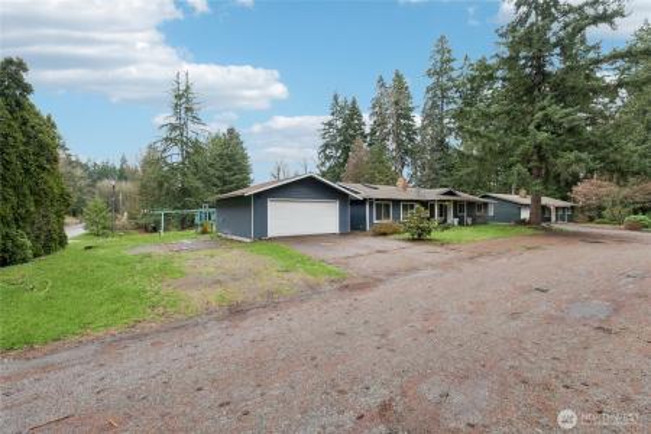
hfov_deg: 100.4
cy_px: 217
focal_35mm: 15
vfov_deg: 77.3
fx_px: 271
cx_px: 326
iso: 250
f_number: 9
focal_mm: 10
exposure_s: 1/30
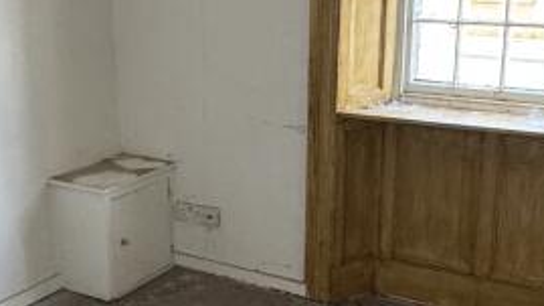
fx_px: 836
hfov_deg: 35.7
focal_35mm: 58
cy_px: 178
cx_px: 186
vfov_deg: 20.7
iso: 320
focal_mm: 2.22
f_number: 2.2
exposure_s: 1/77
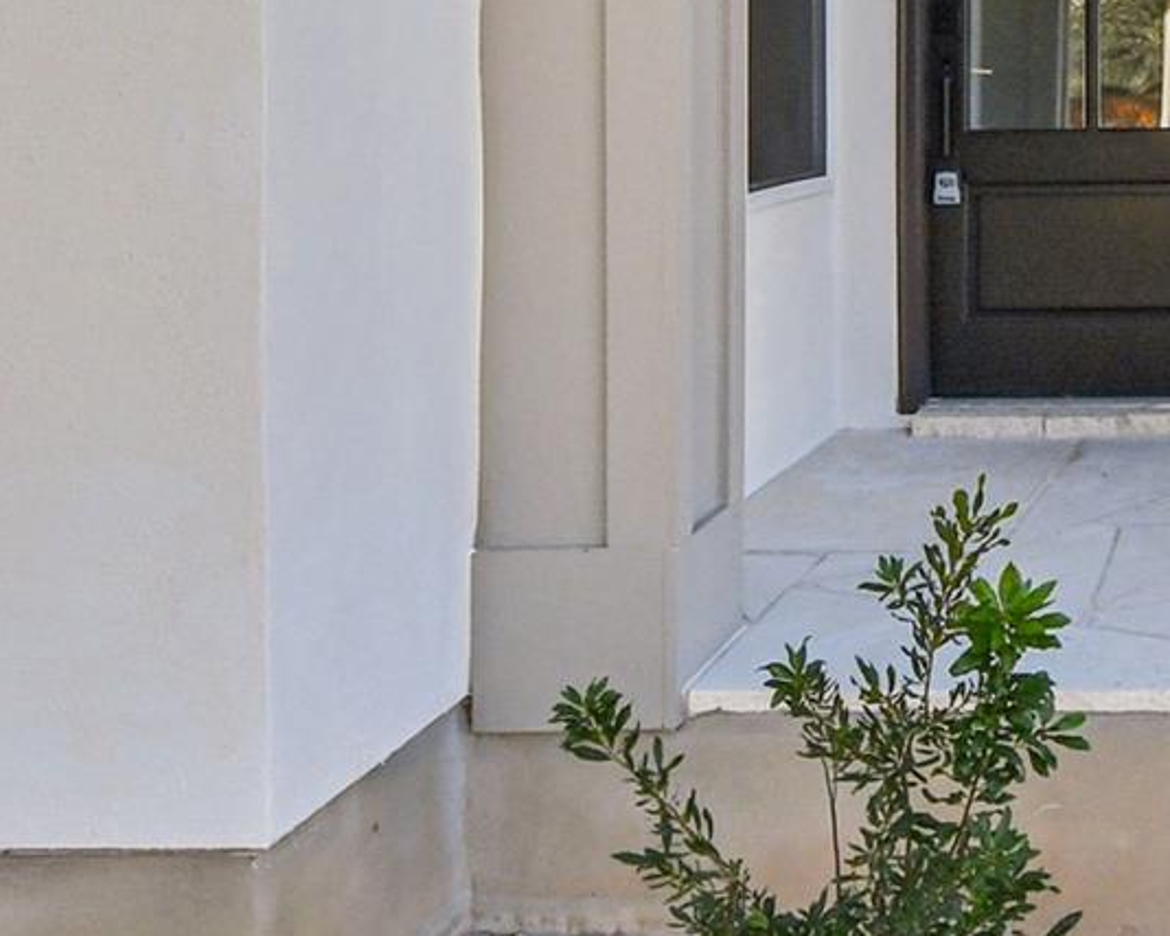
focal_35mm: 54
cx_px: 1363
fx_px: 1870
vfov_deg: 26.2
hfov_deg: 30.2
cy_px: -56
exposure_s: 1/400
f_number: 8
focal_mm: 10
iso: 400
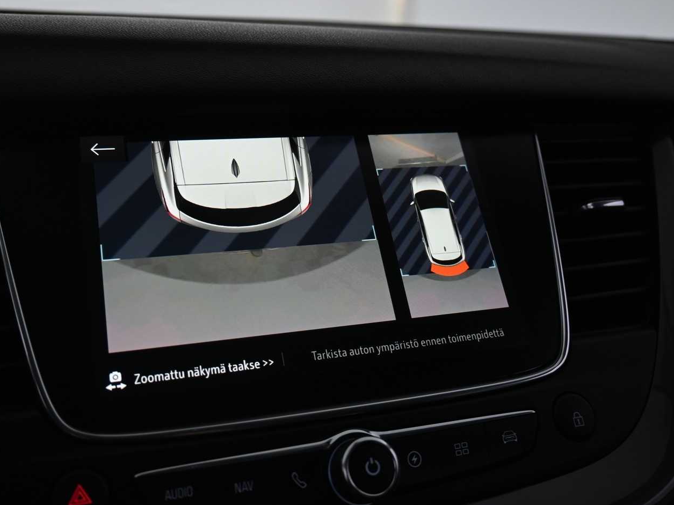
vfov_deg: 39.3
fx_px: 707
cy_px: 218
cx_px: 303
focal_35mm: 36
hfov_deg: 50.9
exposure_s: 1/60
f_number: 3.8
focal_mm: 19.5
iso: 400
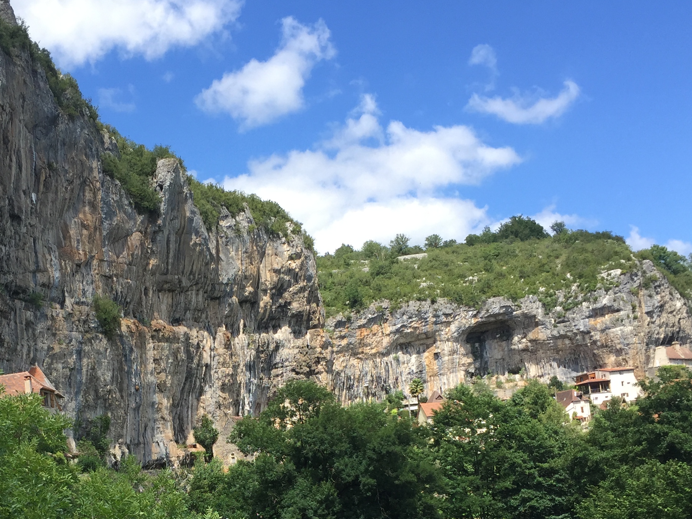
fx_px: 1020
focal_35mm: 51
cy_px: 440
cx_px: 192
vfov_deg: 27.8
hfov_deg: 36.8
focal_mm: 4.15
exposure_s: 1/1068
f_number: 2.2
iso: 32
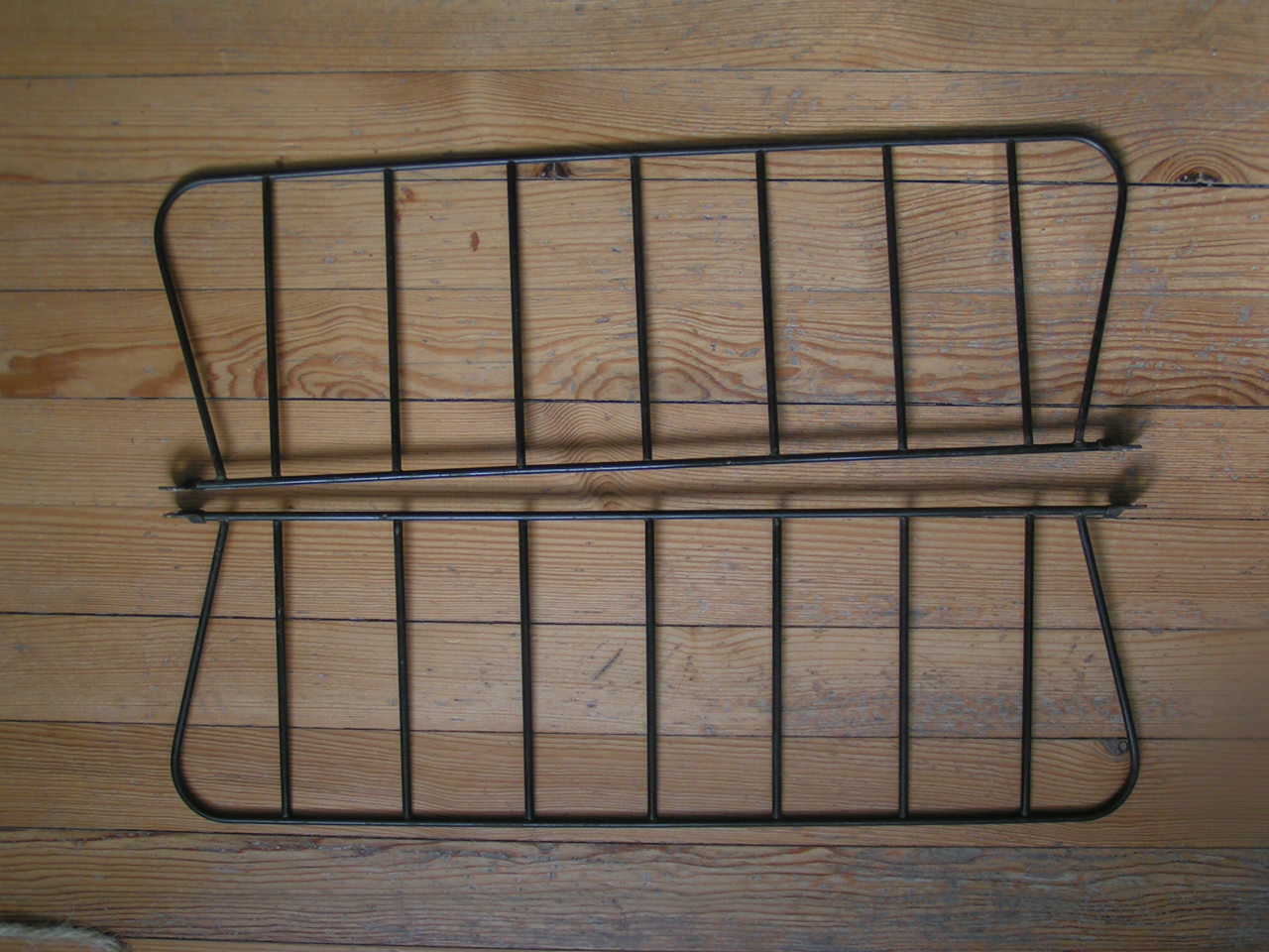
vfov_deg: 33.6
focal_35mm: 43
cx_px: 634
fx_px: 1576
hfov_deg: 43.9
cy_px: 476
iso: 50
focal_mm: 6.6
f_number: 2.8
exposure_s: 1/60
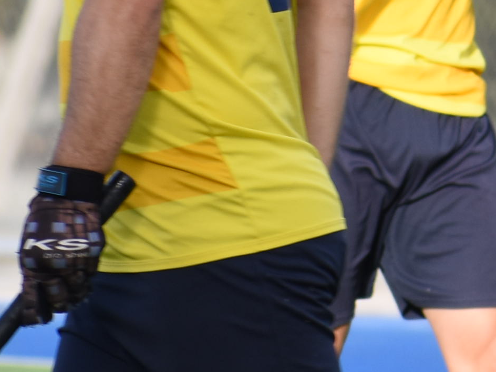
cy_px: -68
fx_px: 22639
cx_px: 468
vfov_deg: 0.9
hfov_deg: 1.3
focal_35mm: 1580
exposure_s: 1/320
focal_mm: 230
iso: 250
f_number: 5.6
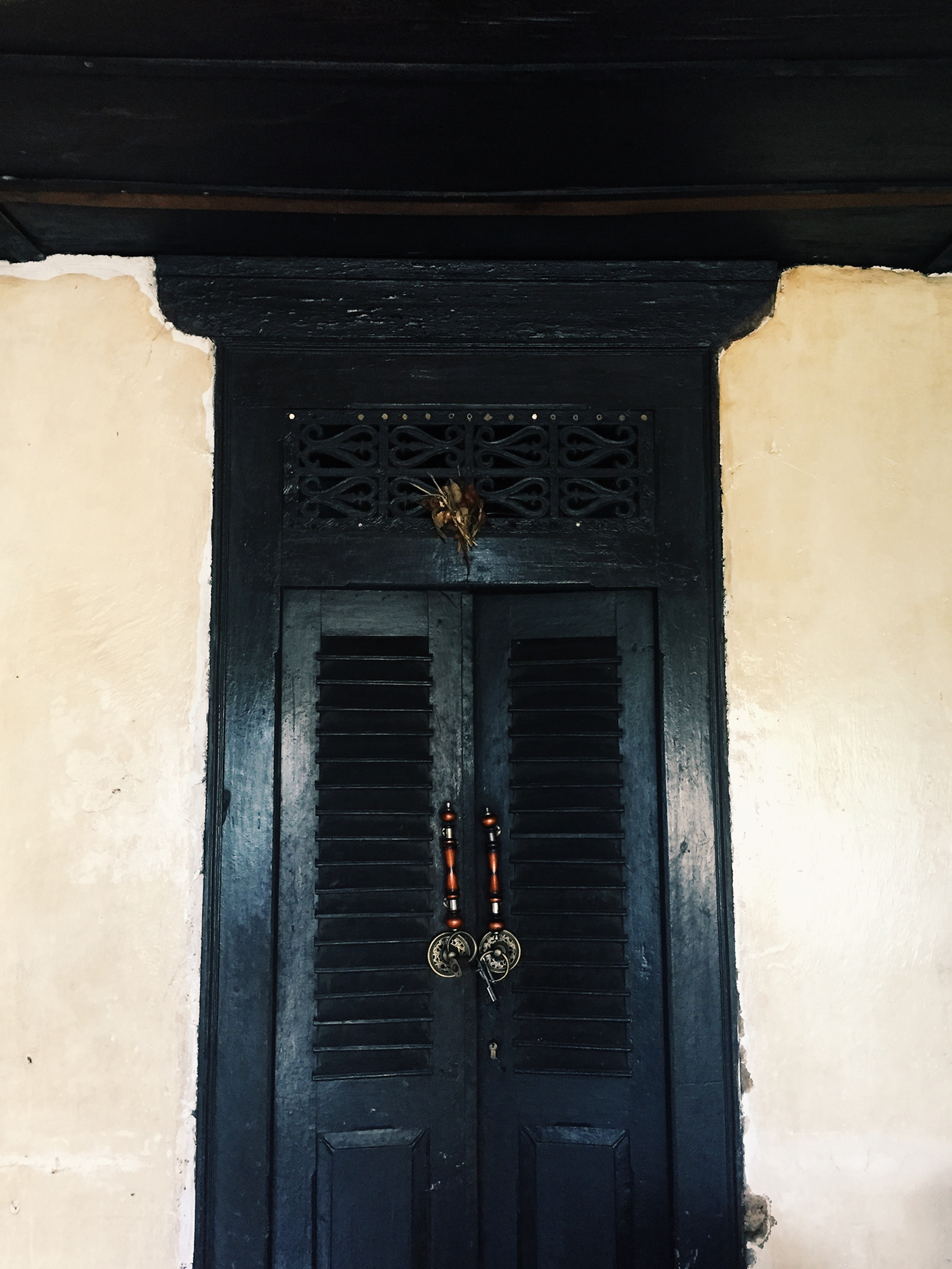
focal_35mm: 29
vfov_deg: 61.7
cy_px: 634
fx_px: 1064
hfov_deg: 48.2
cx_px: 476
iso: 250
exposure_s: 1/33
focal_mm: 4.15
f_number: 2.2
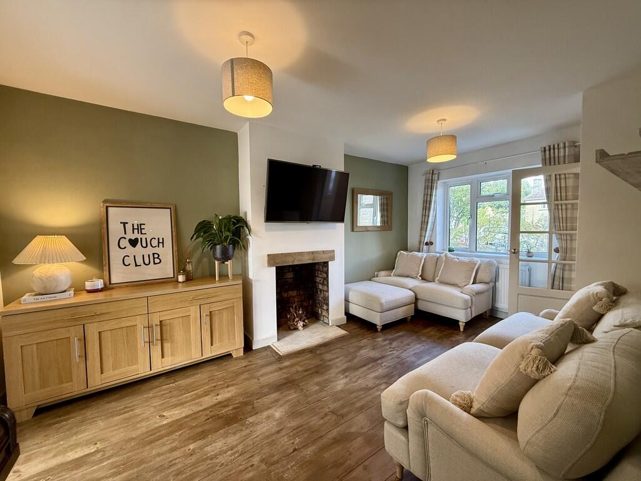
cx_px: 320
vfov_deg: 85.7
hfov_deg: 102.1
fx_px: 259
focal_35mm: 14
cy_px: 240
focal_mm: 2.22
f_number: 2.2
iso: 250
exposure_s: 1/100
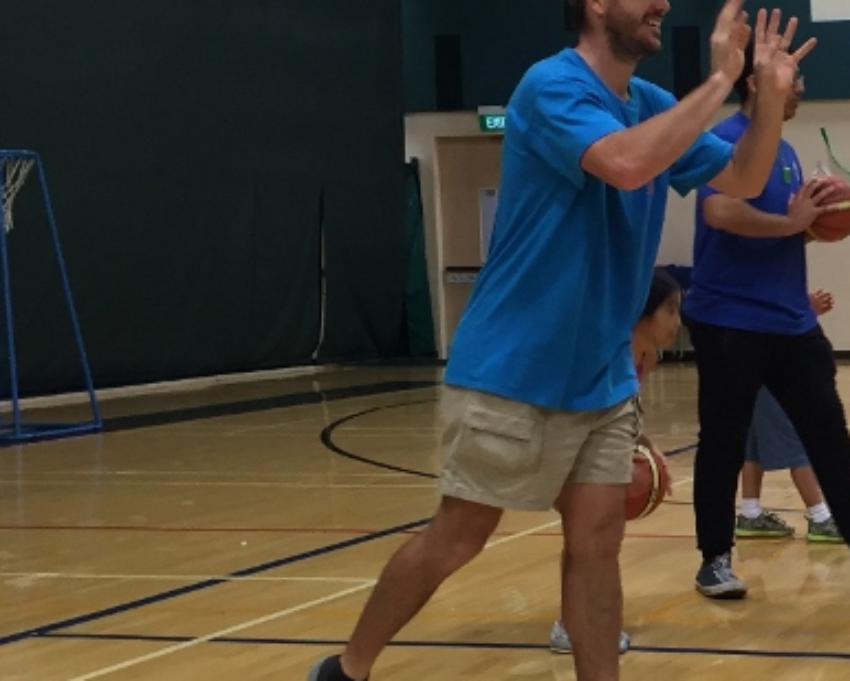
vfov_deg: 20.4
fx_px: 1887
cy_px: 383
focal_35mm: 75
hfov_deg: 23.3
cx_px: 1004
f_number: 2.2
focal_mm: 4.15
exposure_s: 1/33
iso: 100
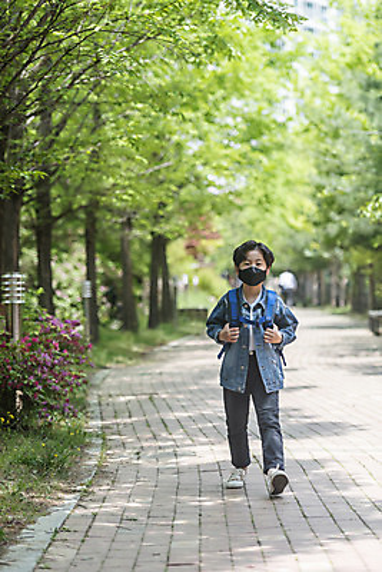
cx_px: 191
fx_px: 1590
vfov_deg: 20.4
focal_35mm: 100
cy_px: 286
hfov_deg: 13.7
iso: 200
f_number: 2.8
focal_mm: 100
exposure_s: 1/400
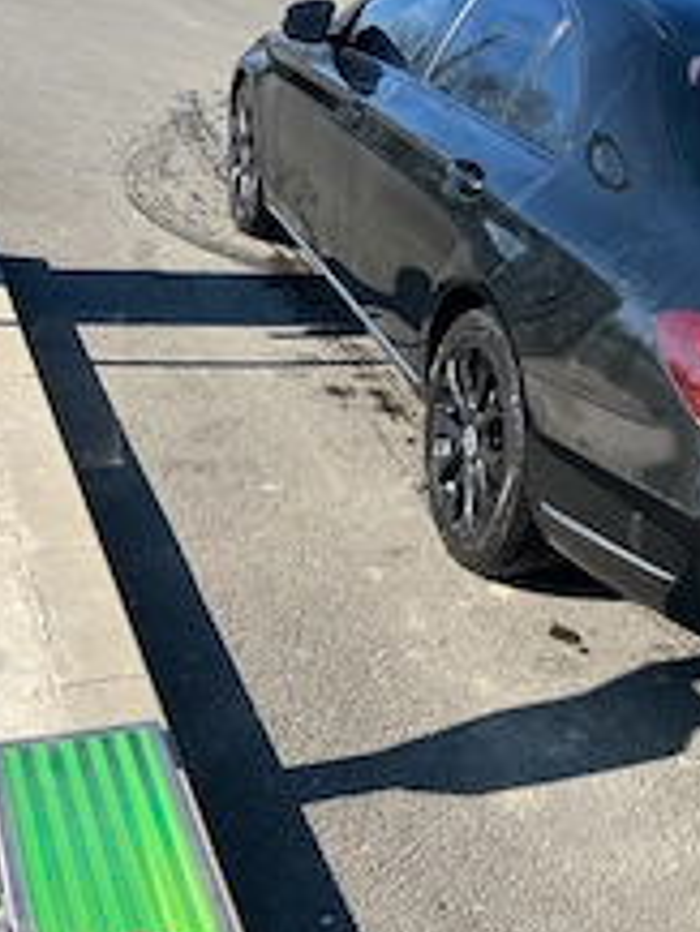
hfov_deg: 29.2
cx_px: 614
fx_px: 1293
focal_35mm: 48
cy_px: 468
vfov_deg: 39.6
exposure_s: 1/1344
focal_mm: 5.7
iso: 50
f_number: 1.5
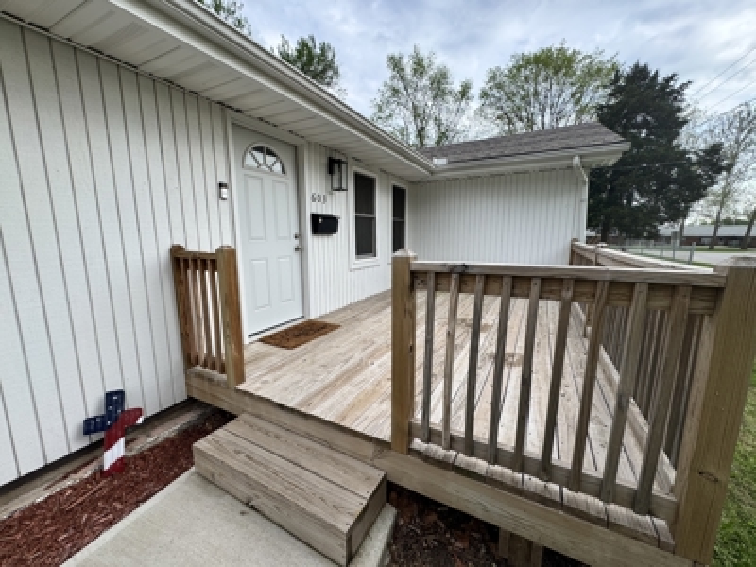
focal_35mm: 14
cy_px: 284
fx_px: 306
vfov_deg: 85.7
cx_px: 378
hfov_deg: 102.1
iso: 40
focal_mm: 2.22
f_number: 2.2
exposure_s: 1/414
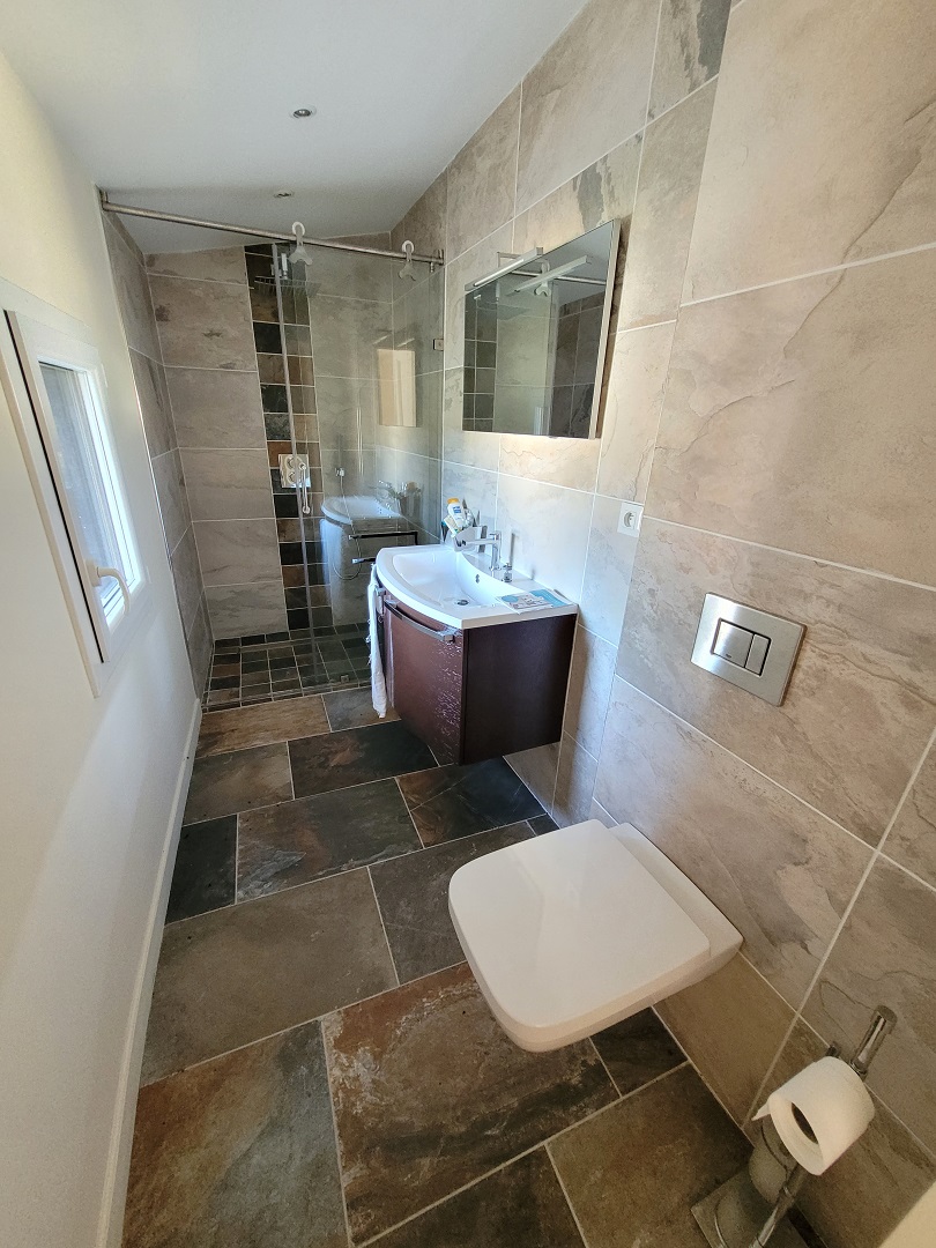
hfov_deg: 89.9
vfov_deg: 106.2
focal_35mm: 13
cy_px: 624
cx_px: 468
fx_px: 469
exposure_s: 1/33
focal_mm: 1.74
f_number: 2.2
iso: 640
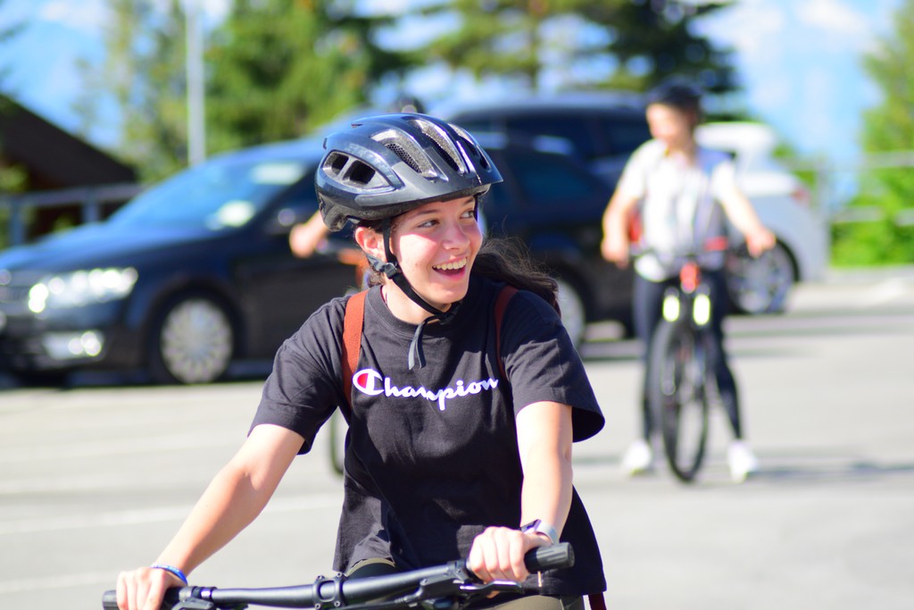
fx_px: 5713
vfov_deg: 6.1
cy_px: 305
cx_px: 457
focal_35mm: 225
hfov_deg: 9.1
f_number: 4.2
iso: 500
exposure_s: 1/1250
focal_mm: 150
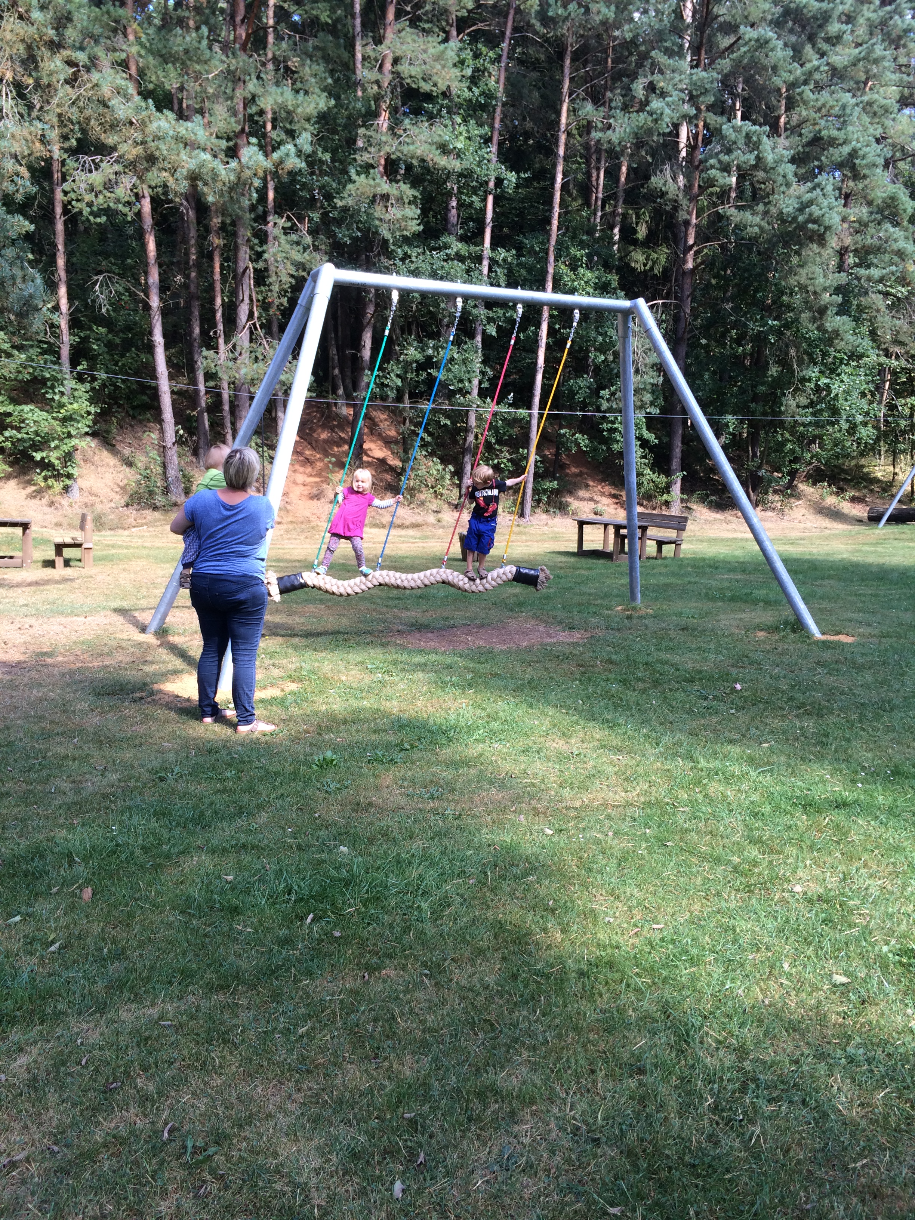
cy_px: 610
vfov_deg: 61.7
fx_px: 1022
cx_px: 458
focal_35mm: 29
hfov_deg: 48.2
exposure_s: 1/173
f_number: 2.2
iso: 32
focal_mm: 4.15
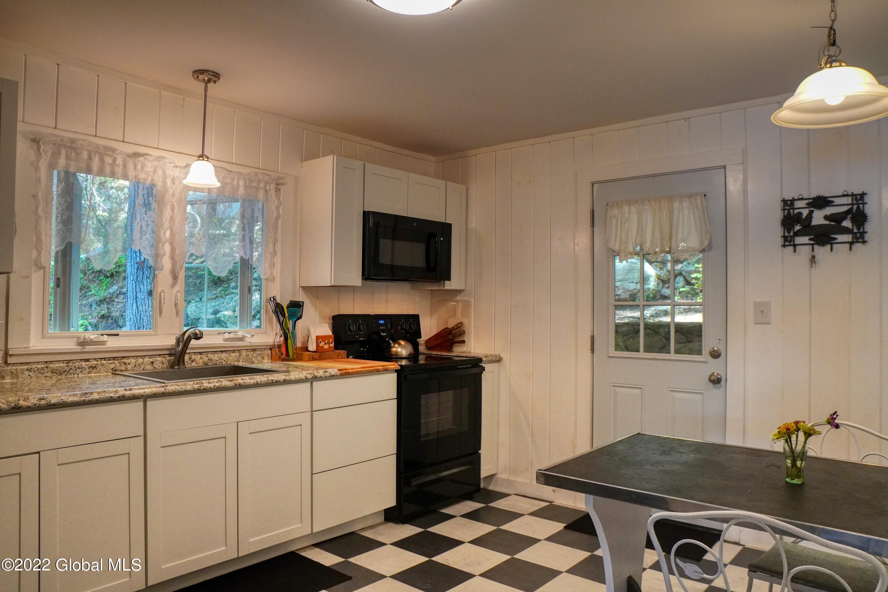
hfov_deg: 73.7
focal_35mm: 24
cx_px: 444
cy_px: 296
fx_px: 592
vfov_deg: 53.1
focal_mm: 16
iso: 1600
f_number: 3.5
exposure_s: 1/160
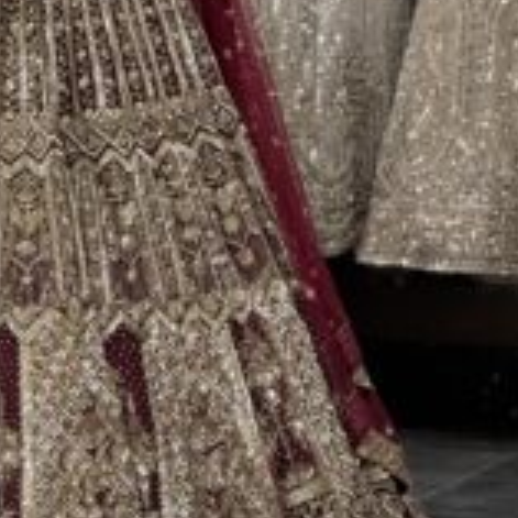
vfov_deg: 6.4
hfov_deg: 6.5
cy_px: 30
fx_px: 4588
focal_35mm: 271
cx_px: 86
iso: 160
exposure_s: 1/100
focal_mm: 15.66
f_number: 2.8
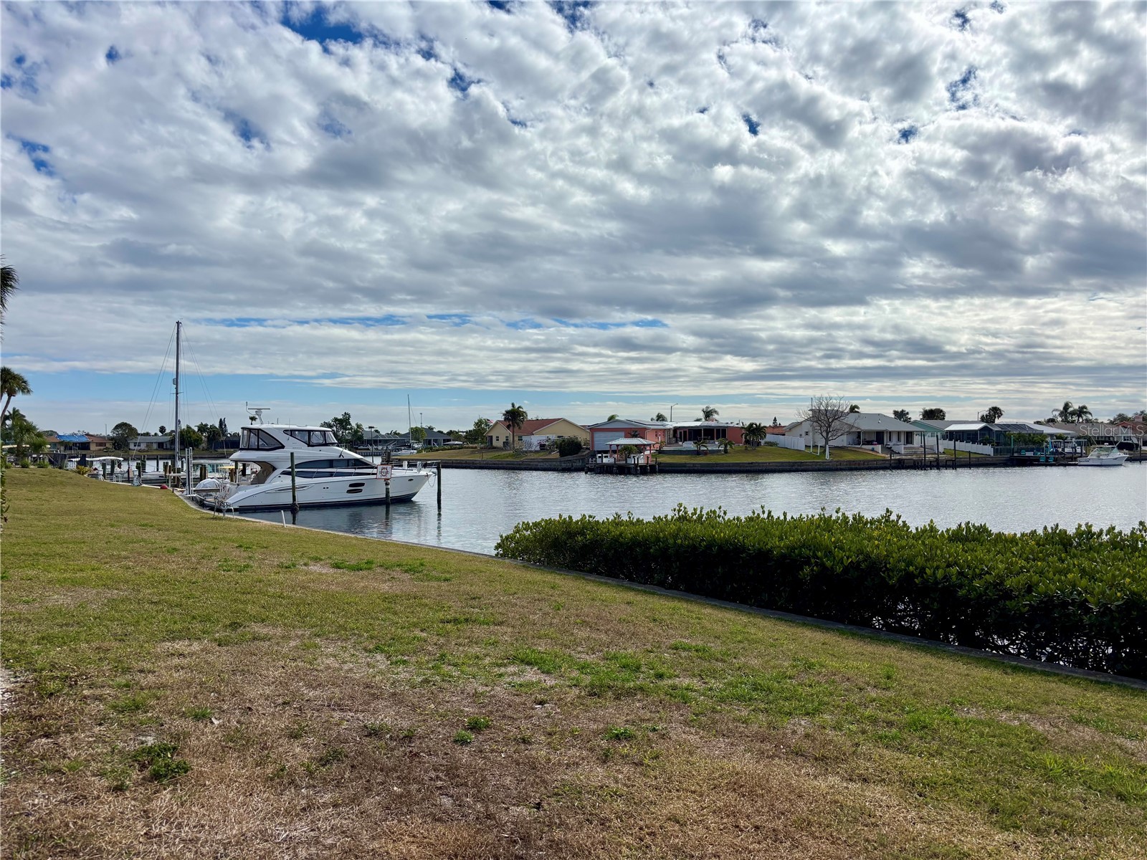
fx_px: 862
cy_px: 430
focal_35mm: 26
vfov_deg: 53.1
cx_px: 574
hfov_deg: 67.3
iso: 50
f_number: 1.6
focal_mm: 5.96
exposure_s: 1/12195
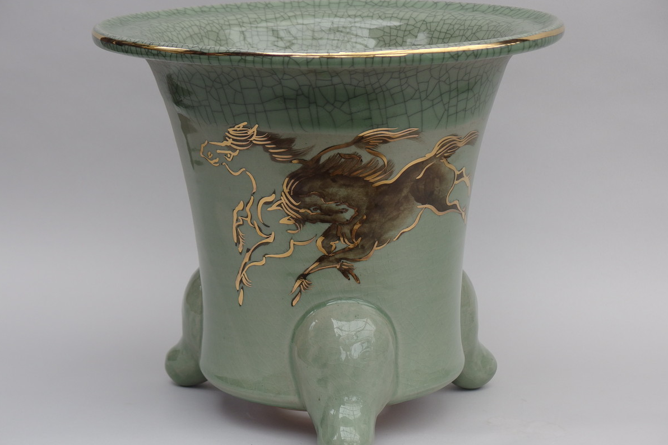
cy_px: 226
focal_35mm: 89
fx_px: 1652
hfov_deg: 22.9
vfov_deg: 15.4
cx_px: 334
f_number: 2.8
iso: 100
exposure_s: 1/160
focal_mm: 18.2
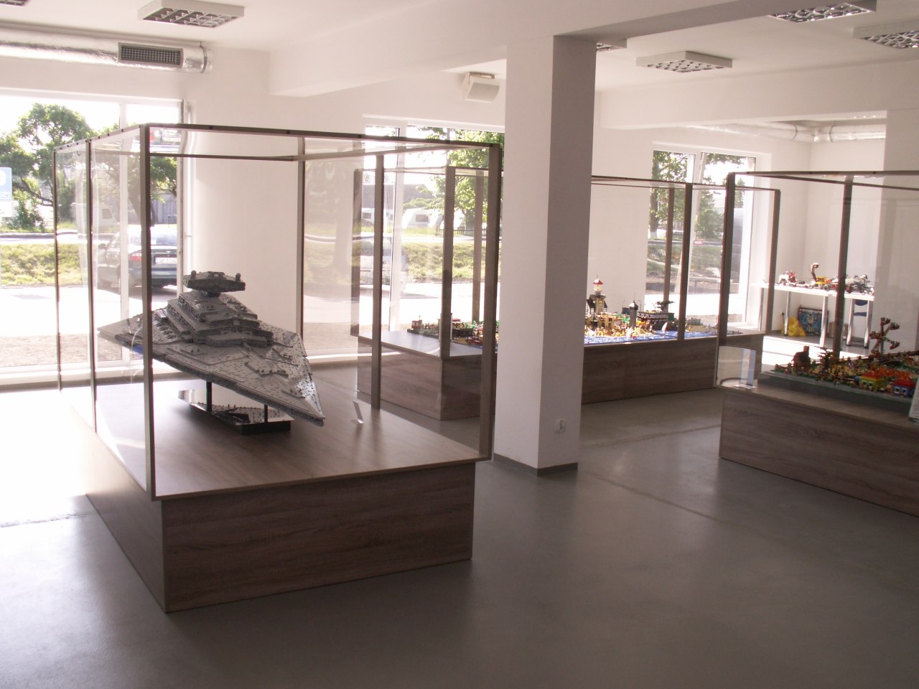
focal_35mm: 35
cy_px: 344
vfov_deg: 40.7
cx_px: 460
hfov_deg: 52.6
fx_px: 929
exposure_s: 1/50
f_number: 5.6
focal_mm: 5.86
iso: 50
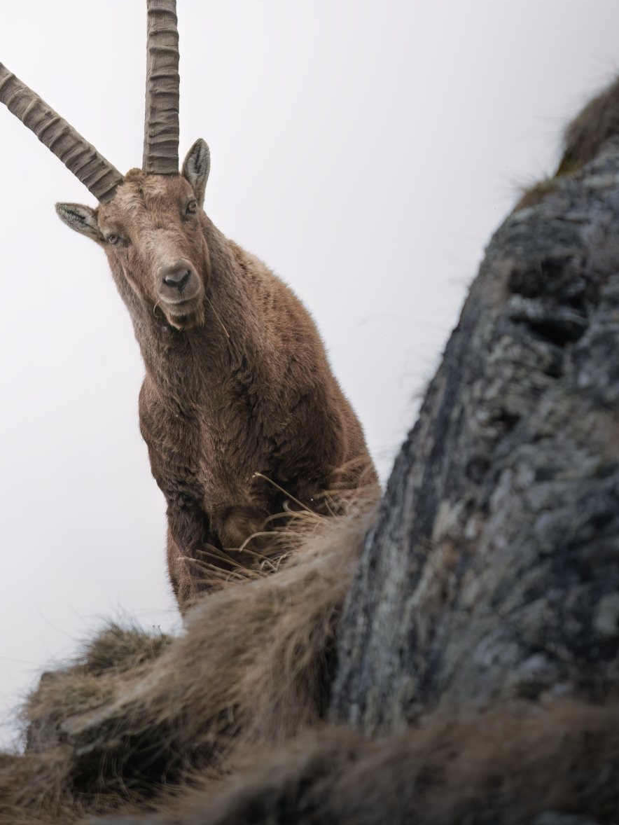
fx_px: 22166
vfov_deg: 2.1
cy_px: 353
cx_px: -76
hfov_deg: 1.6
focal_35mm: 930
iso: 400
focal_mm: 518
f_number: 6.3
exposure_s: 1/1250
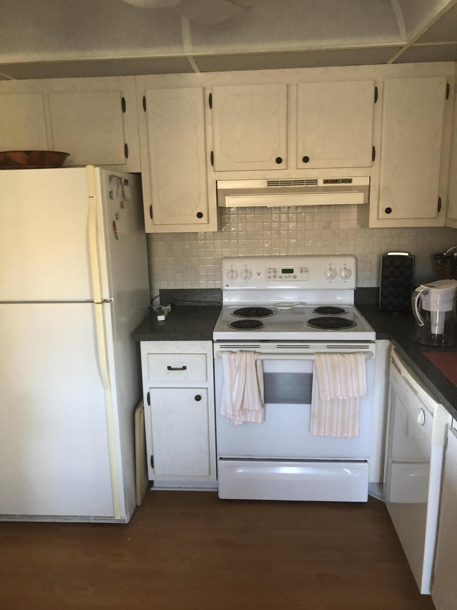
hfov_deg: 49.7
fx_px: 493
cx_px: 228
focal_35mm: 28
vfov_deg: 63.4
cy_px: 305
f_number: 1.8
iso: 80
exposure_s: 1/15
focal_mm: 3.99
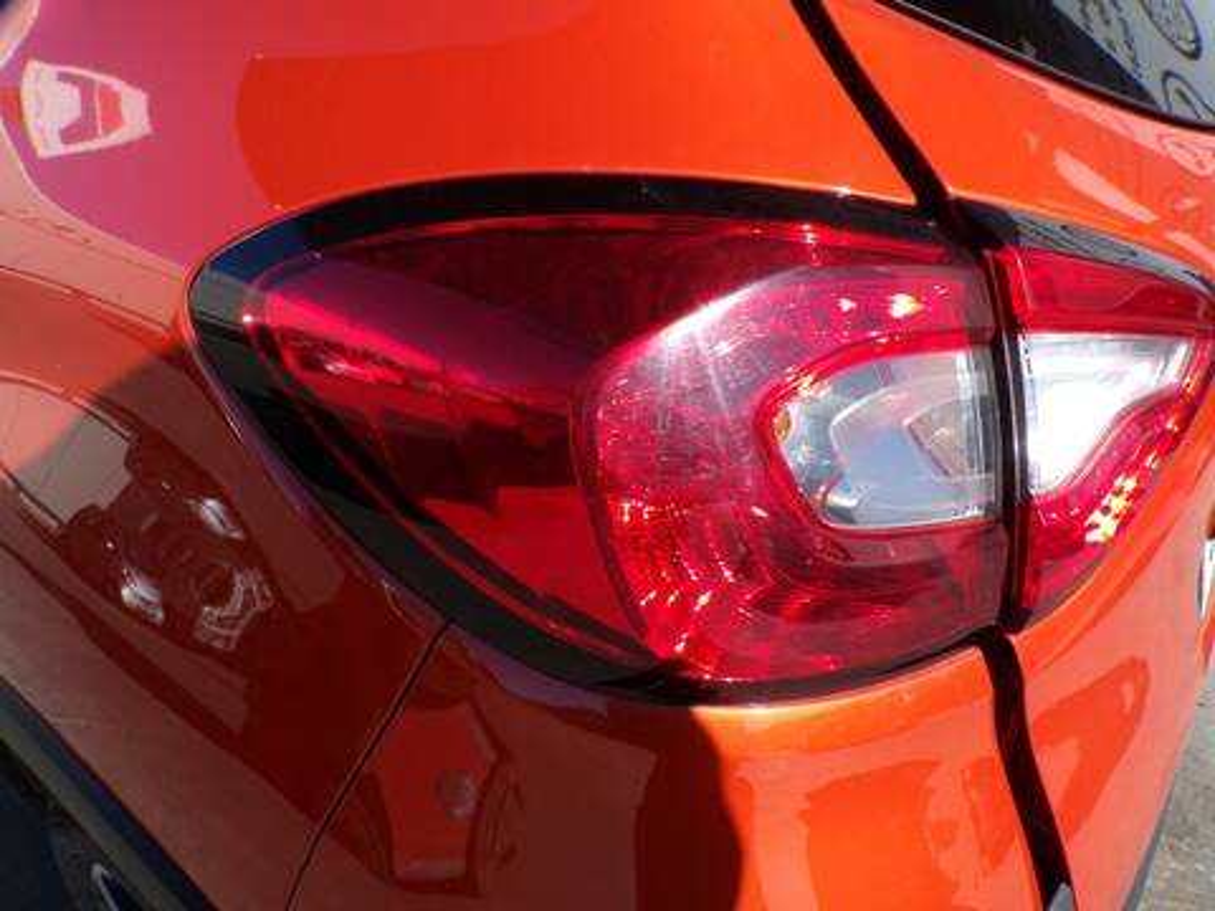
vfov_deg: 56.8
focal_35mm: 24
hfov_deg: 71.6
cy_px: 456
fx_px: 842
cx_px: 608
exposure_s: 1/280
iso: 100
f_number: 5.8
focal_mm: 4.3
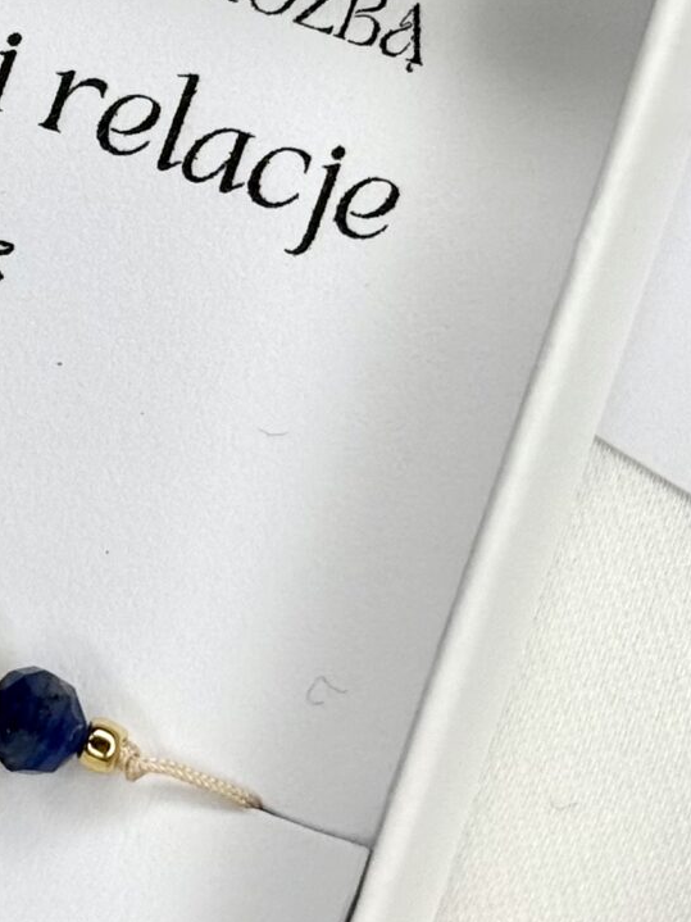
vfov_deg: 11.5
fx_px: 4553
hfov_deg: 8.7
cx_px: 99
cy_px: 54
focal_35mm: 171
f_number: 1.78
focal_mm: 6.76
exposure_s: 1/1353
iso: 64
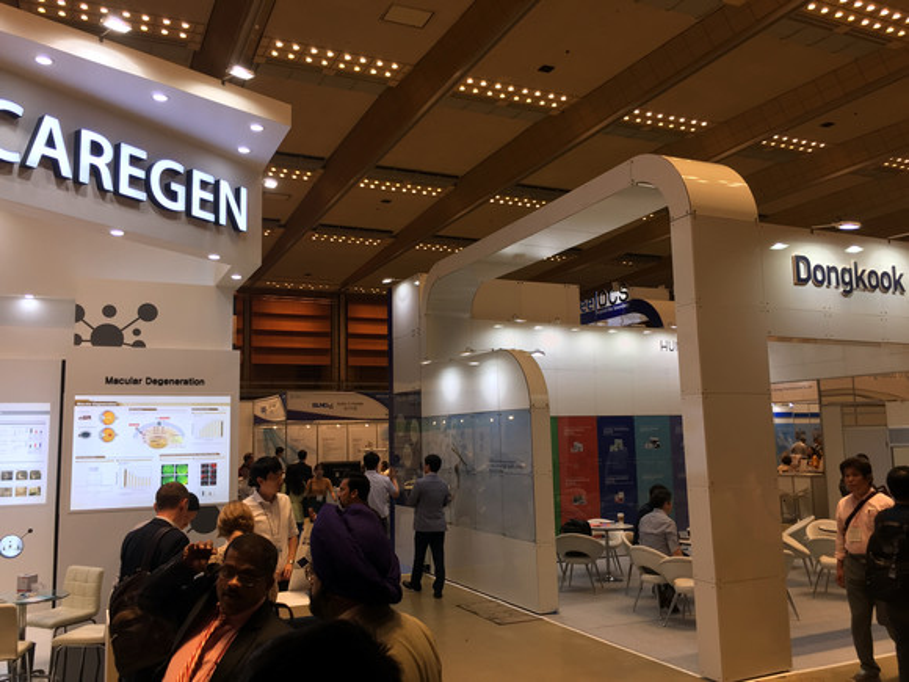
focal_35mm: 29
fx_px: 762
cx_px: 454
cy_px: 341
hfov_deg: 61.7
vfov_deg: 48.2
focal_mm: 4.15
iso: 40
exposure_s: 1/120
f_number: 2.2
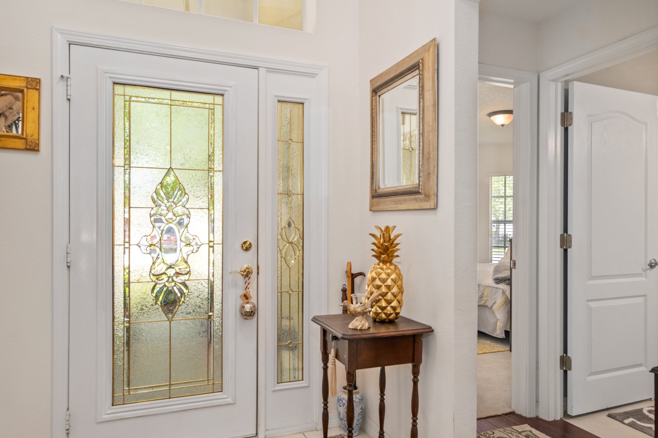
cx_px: 330
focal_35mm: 24
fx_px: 439
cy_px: 250
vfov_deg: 53.0
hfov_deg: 73.7
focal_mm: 20
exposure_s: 1/4
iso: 320
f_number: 8
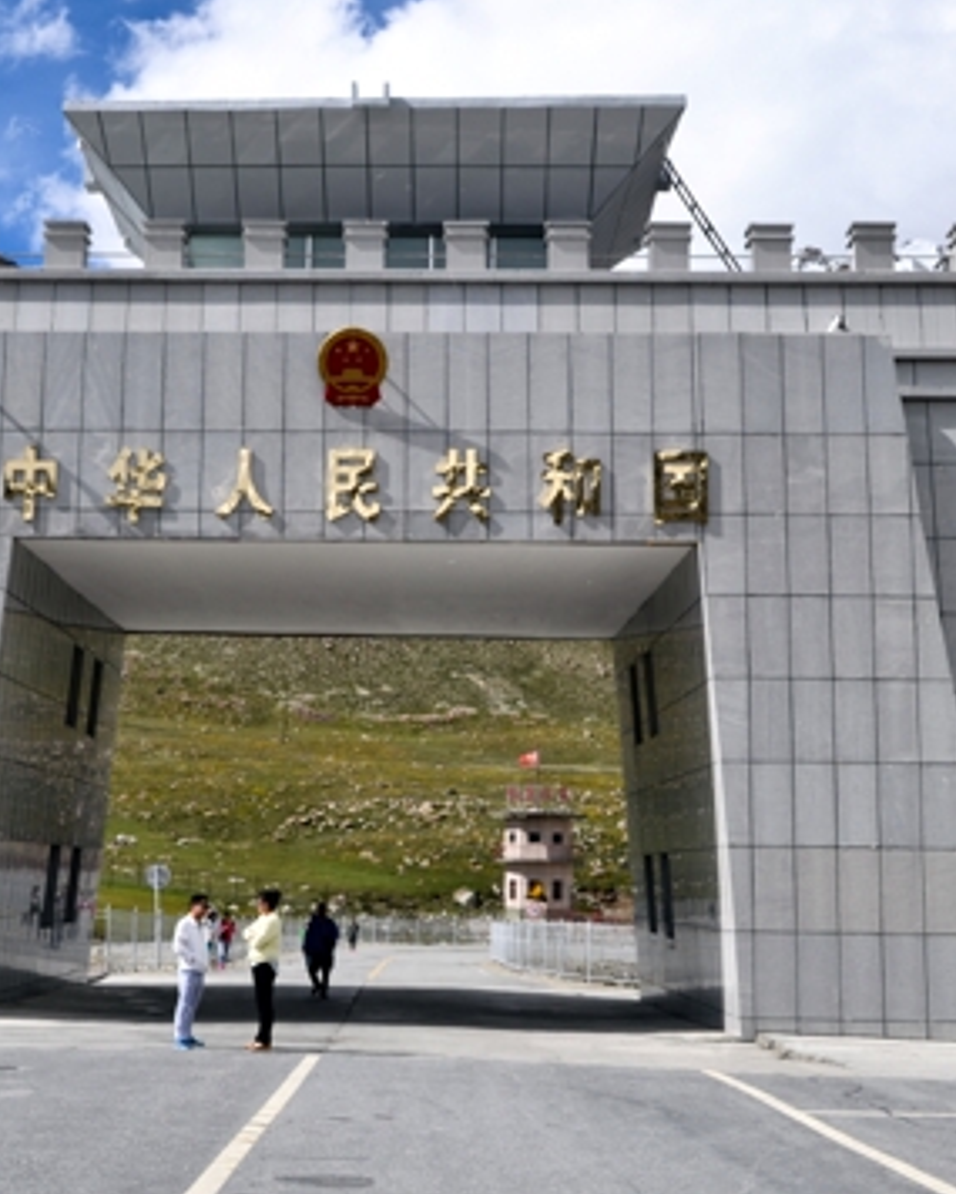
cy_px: 560
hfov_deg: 26.6
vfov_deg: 33.0
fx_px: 2015
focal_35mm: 57
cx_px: 332
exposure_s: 1/320
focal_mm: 24
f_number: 9
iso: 100
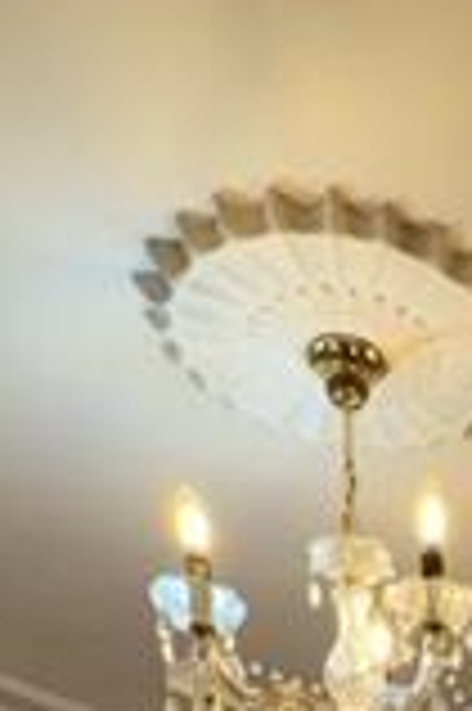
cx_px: 643
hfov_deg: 20.6
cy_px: 1238
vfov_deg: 22.4
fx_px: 1163
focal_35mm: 59
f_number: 2.2
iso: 125
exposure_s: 1/100
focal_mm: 2.22
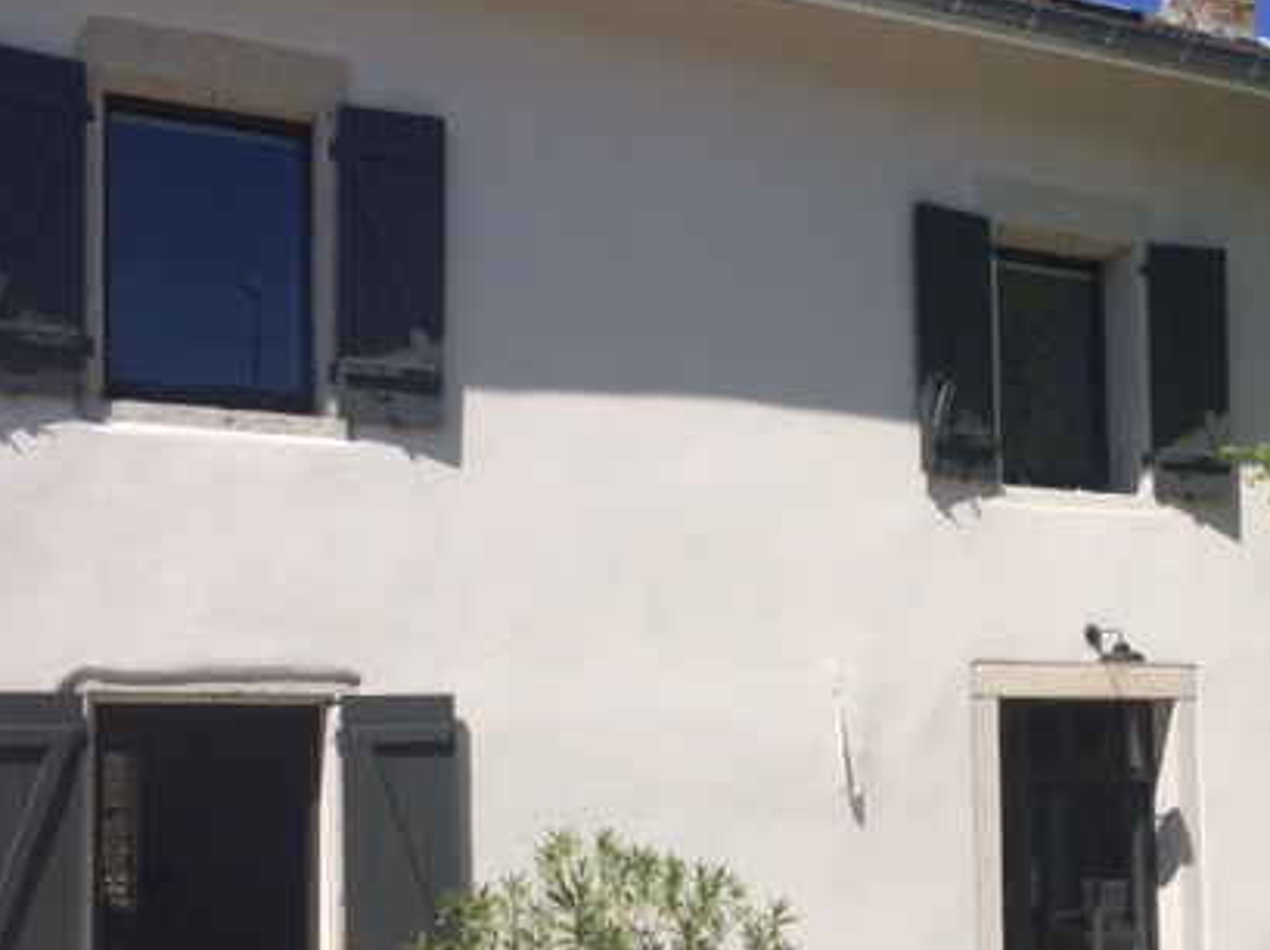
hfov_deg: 40.4
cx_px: 733
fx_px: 1723
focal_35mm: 47
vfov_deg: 30.4
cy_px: 683
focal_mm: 4.12
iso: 32
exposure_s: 1/2740
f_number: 2.2
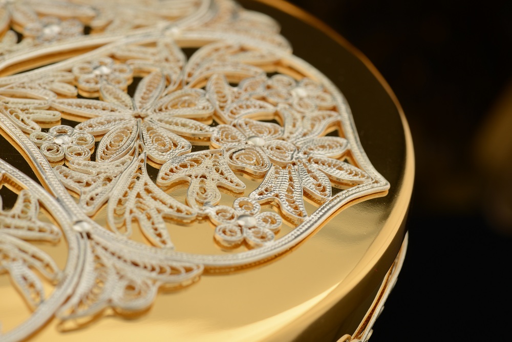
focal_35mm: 105
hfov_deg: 19.5
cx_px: 256
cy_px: 171
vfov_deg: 13.0
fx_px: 1493
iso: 100
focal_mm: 105
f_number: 14
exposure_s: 1/125
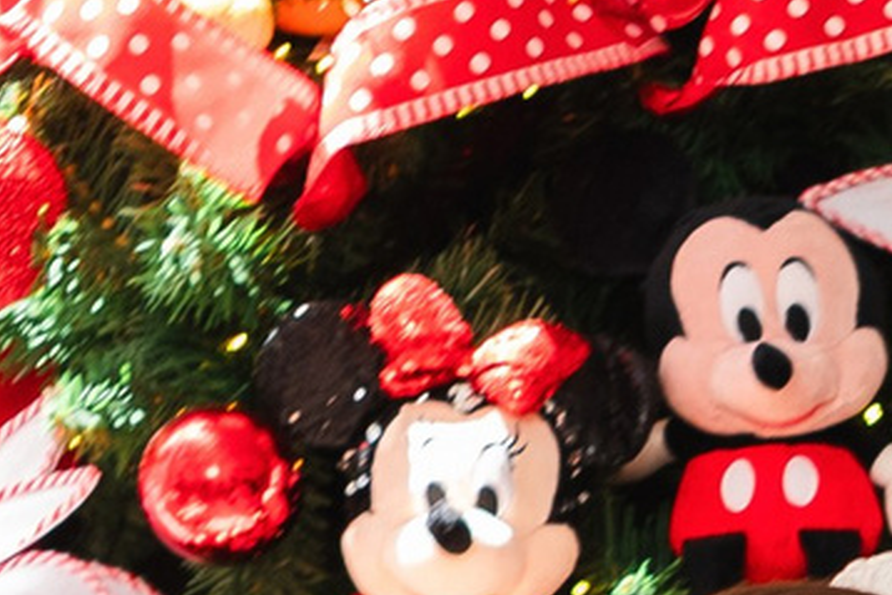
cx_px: 1929
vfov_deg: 3.8
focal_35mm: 358
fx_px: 8874
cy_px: 1395
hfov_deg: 5.6
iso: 250
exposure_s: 1/200
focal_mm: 50
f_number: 3.5
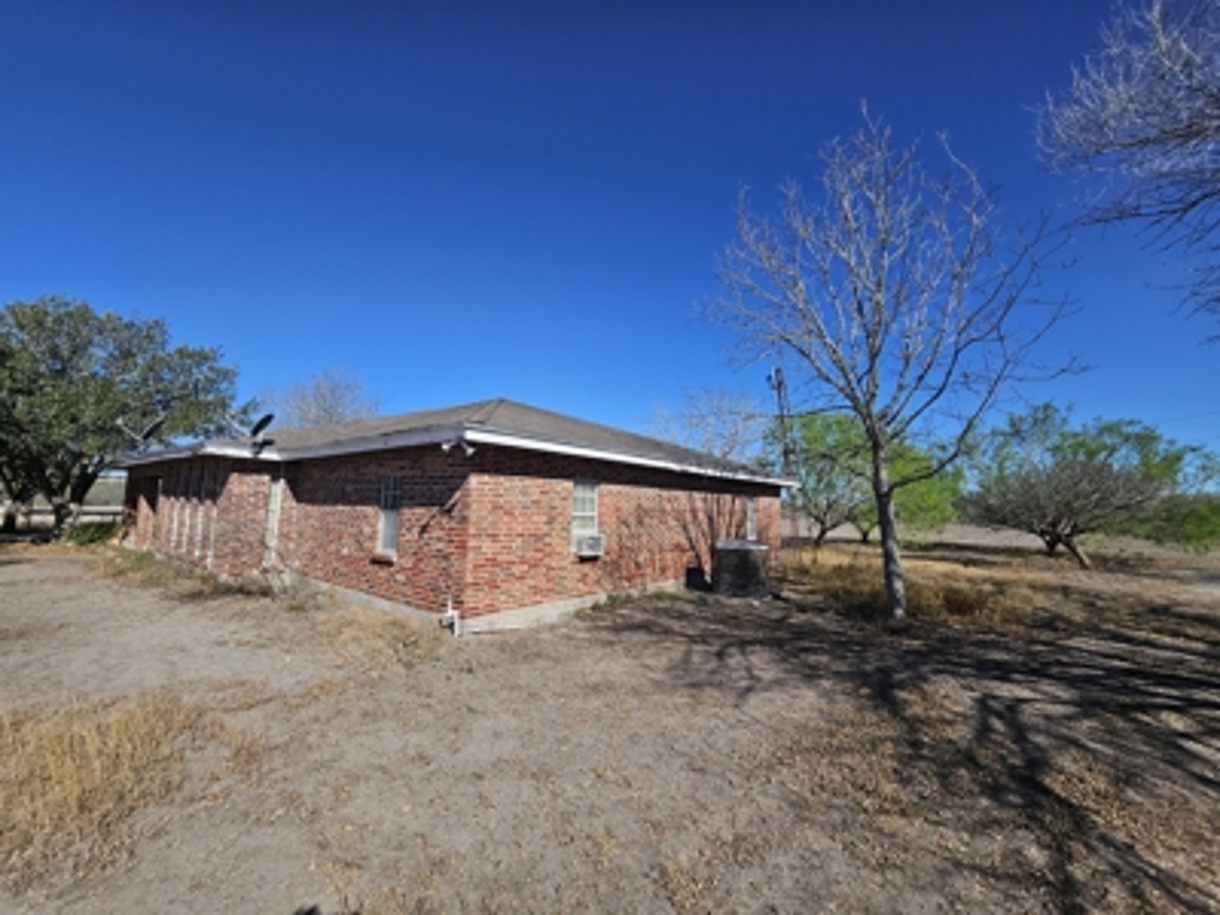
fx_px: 458
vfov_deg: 89.9
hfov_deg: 106.2
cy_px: 458
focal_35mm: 13
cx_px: 610
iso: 32
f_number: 2.2
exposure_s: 1/1809
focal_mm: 1.7
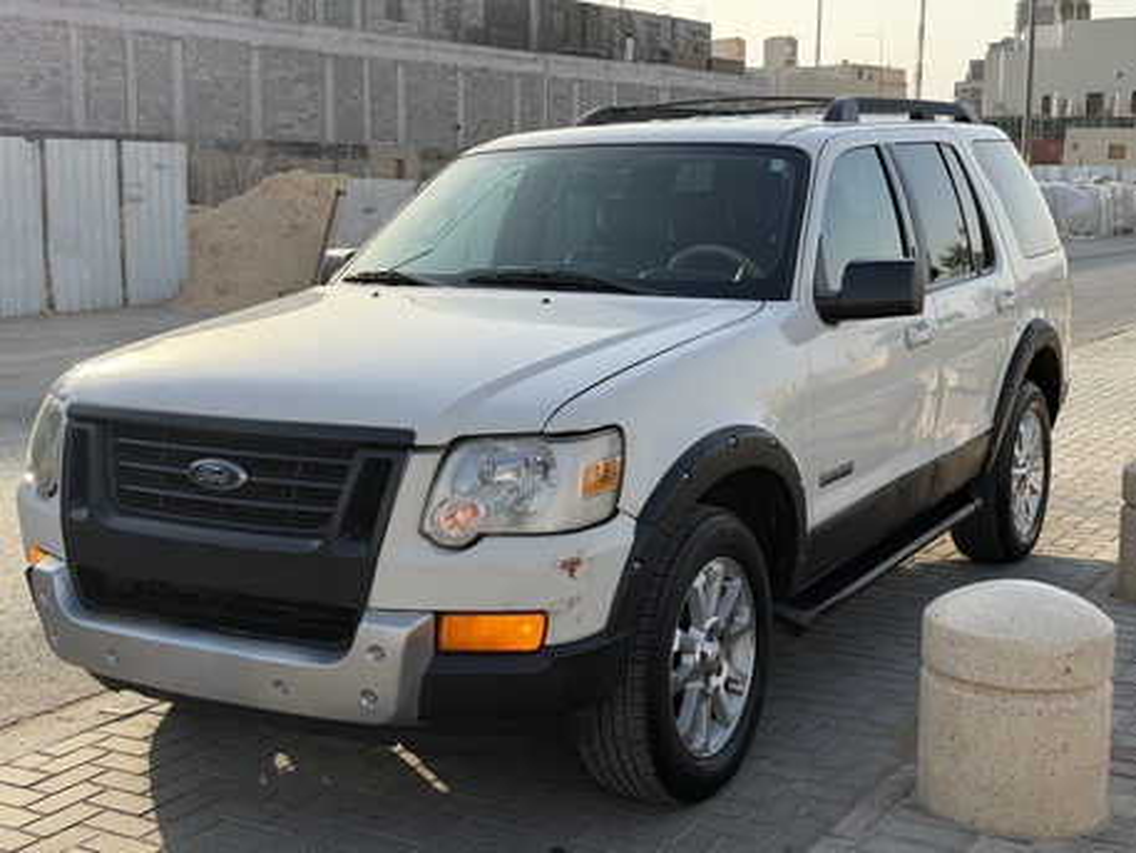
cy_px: 426
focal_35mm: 48
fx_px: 1576
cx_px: 568
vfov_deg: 30.3
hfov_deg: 39.6
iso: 100
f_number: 1.78
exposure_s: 1/3378
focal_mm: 6.76
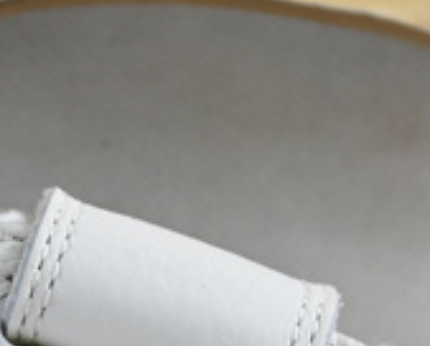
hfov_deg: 5.9
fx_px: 4133
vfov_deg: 4.8
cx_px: -173
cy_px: 287
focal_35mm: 324
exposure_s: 1/60
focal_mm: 32.5
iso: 100
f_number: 5
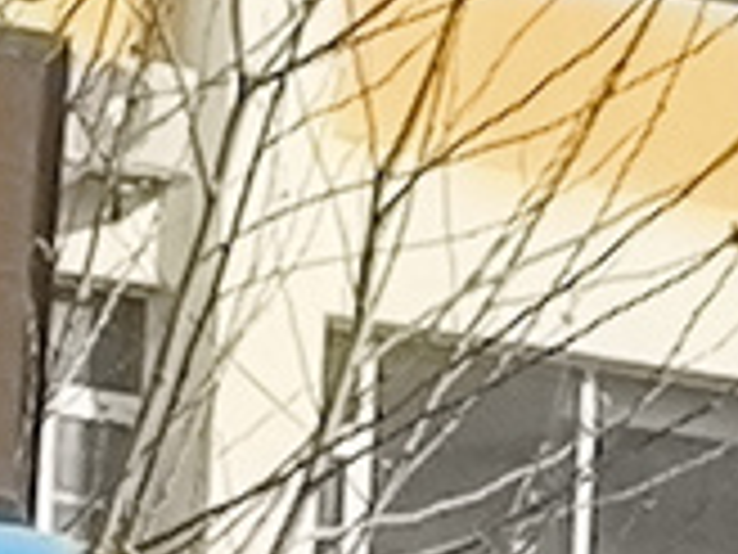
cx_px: -1490
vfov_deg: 2.9
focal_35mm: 507
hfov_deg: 3.8
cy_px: 973
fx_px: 10809
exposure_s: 1/3086
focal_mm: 8.5
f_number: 2
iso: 50
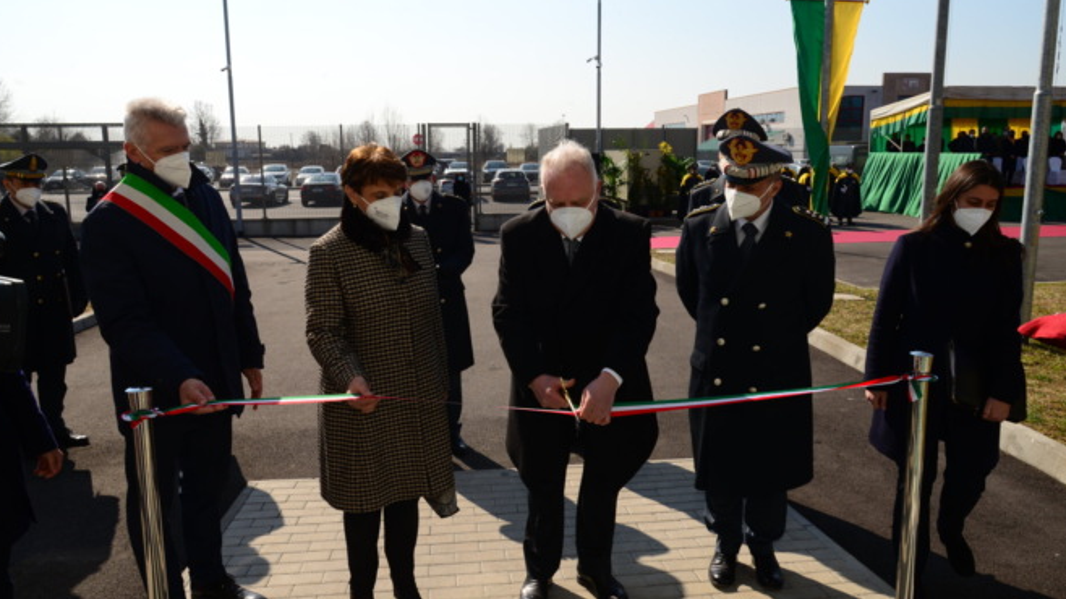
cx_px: 527
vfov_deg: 44.4
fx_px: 735
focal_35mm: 26
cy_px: 280
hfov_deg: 71.9
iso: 200
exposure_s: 1/200
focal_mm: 24
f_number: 11
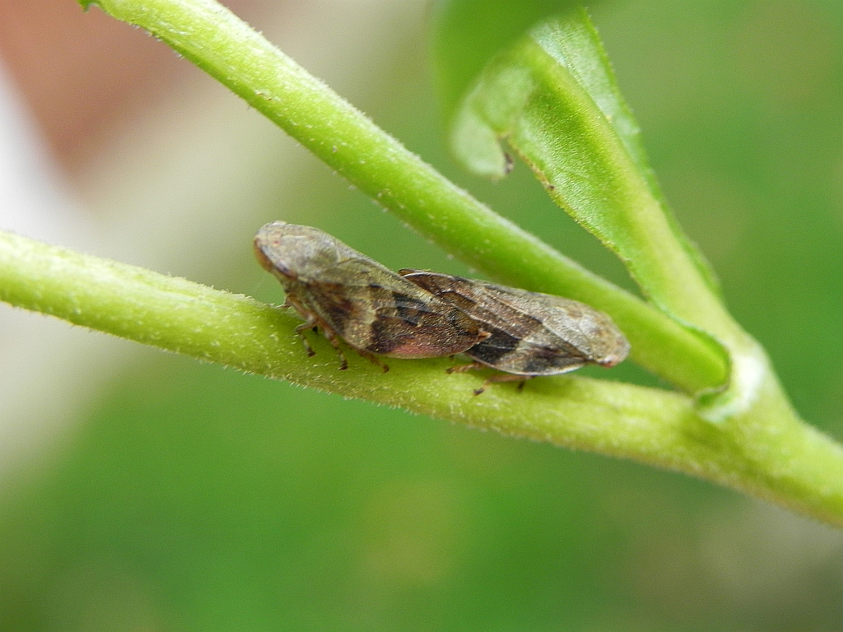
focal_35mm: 105
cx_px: 422
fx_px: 2557
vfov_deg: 14.1
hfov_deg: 18.7
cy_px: 316
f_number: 4
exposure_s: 1/110
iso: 160
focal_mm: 18.8
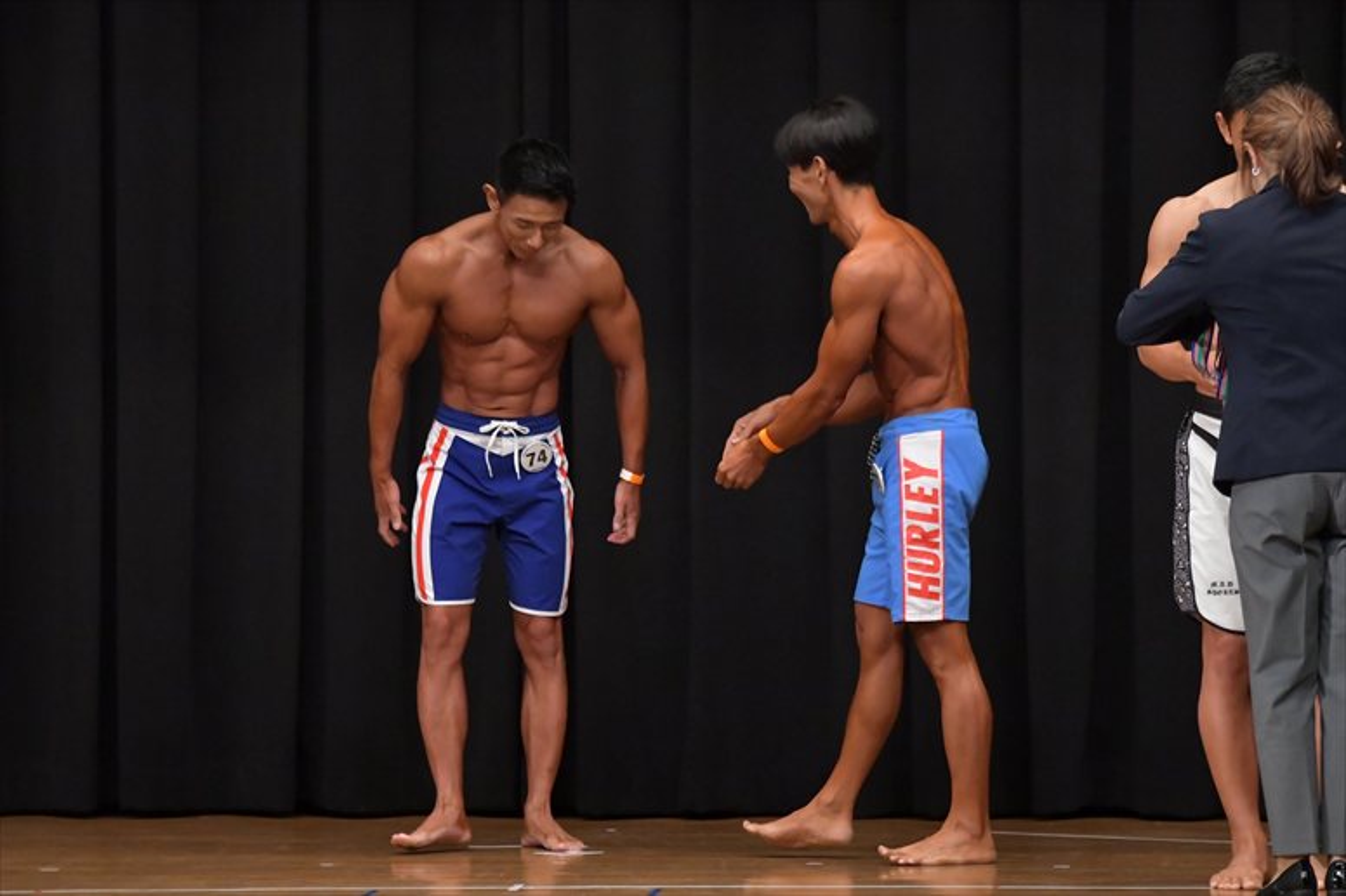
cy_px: 448
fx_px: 9530
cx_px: 673
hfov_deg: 8.1
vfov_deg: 5.4
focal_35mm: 255
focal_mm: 170
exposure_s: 1/400
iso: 6400
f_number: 5.6
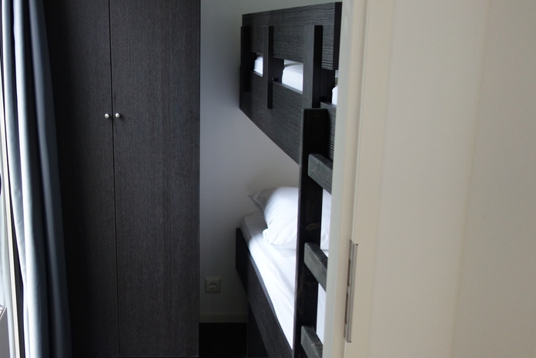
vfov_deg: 30.6
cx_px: 116
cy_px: 187
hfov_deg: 42.7
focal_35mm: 44
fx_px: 655
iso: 320
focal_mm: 10.4
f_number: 1.8
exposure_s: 1/30
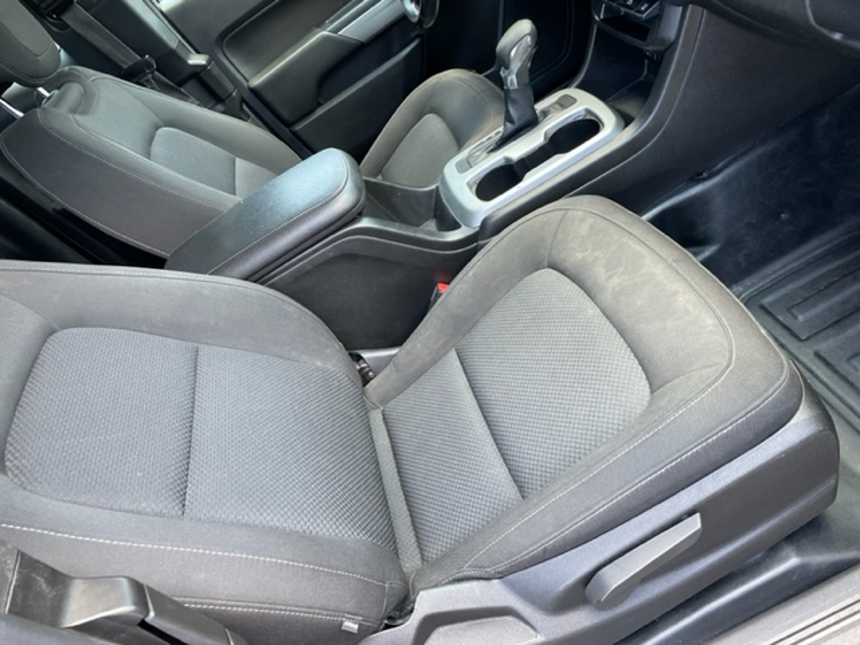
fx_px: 646
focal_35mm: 26
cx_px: 430
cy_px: 322
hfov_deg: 67.3
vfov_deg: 53.1
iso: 100
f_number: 1.6
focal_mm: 4.2
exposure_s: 1/121
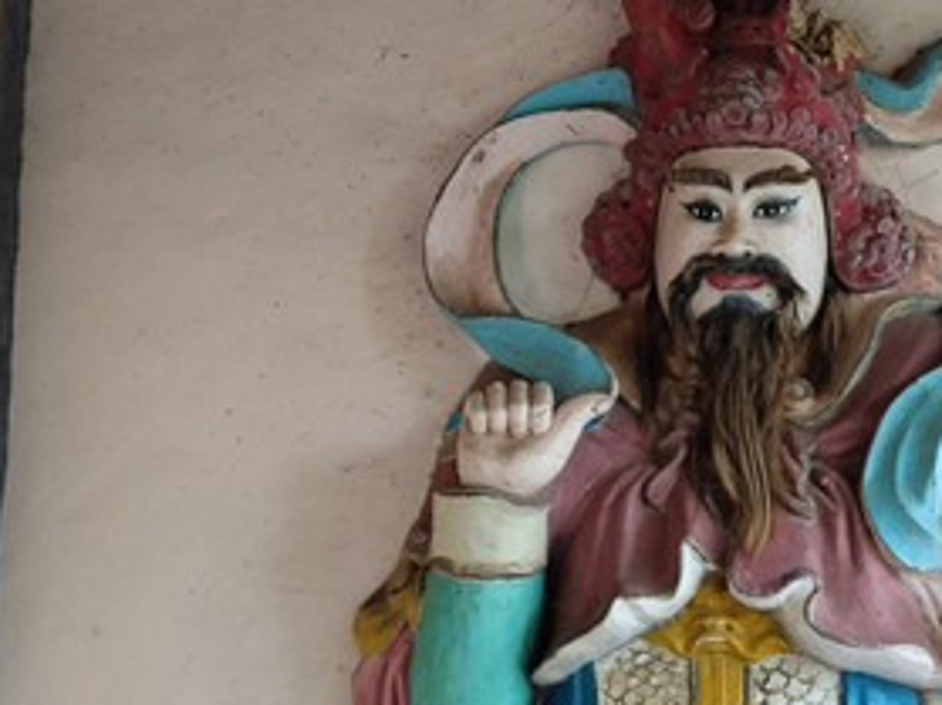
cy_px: 309
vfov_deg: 28.0
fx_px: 1414
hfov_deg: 36.2
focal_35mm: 52
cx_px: 675
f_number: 1.8
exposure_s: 1/25
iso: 200
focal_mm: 4.22
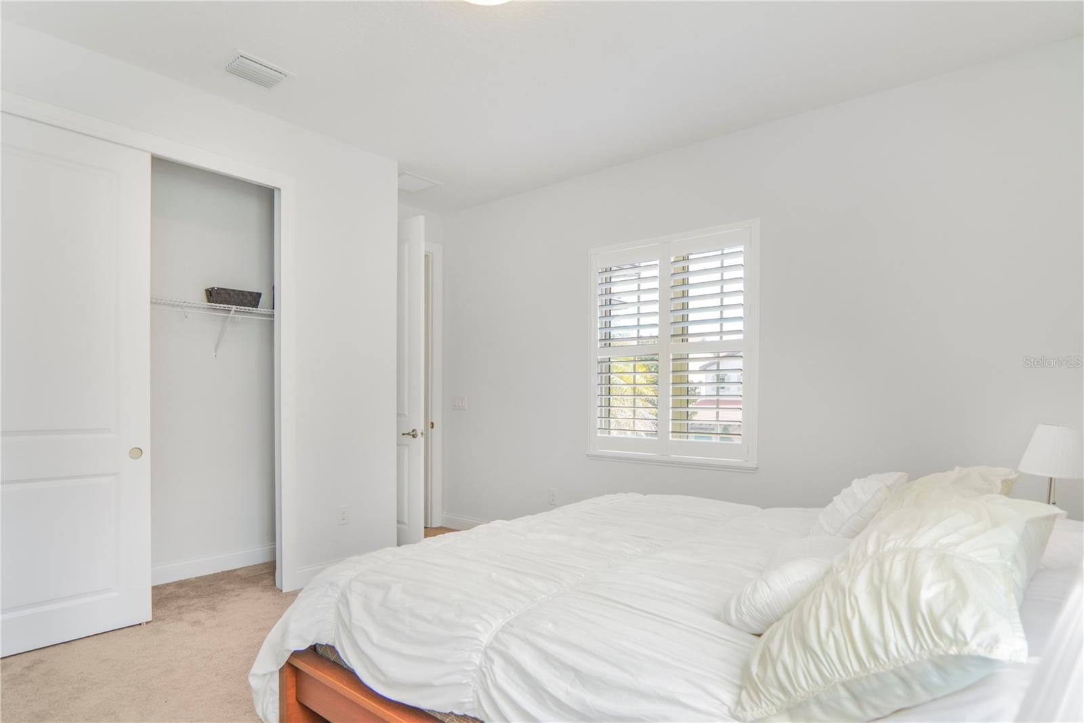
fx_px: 542
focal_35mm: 18
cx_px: 542
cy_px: 362
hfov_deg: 90.0
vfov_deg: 67.4
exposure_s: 1/80
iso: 100
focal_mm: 12
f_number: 3.2
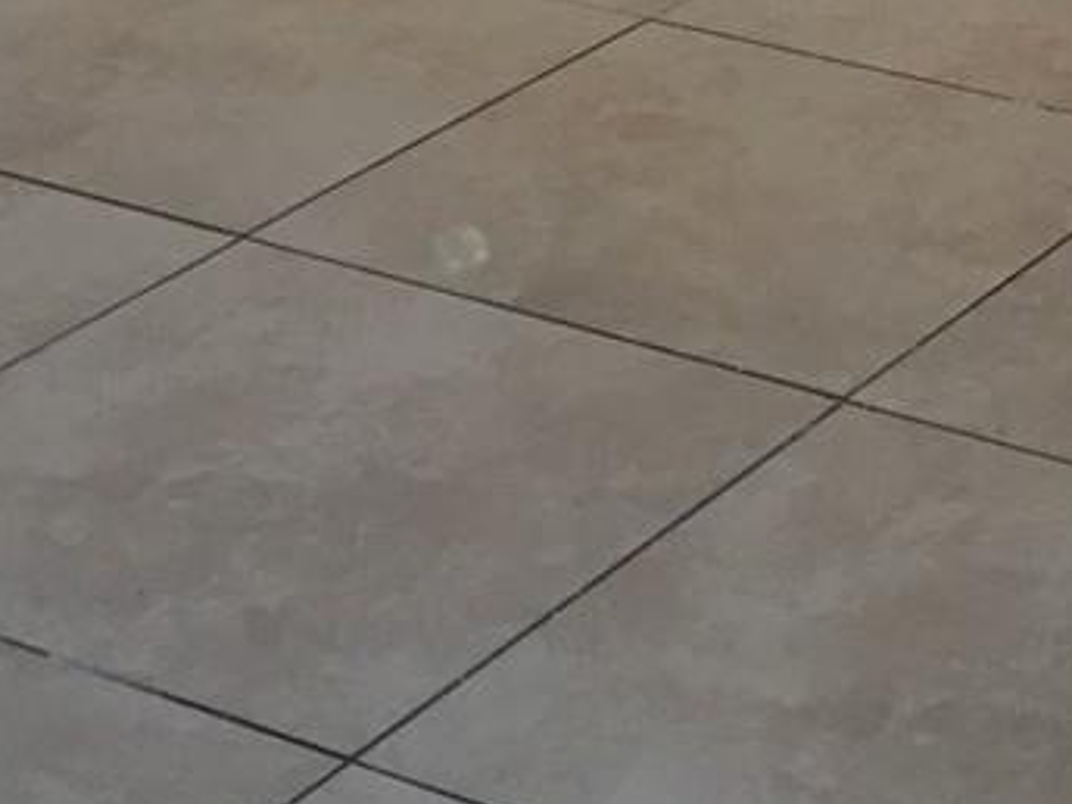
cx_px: 866
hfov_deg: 14.5
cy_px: -1025
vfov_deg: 9.9
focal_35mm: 135
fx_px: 4181
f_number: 2.2
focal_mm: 4.15
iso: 40
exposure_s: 1/17
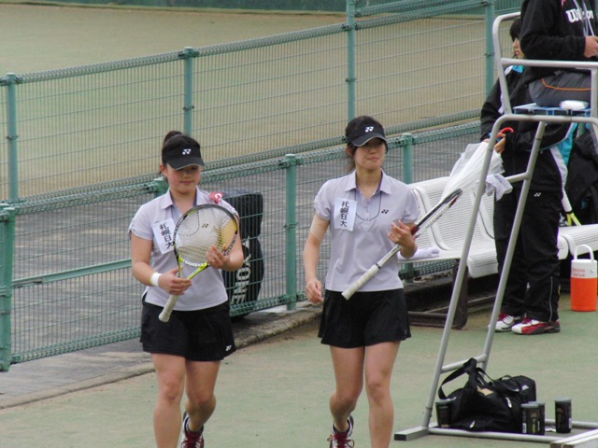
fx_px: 6323
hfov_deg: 5.4
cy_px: 224
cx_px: 299
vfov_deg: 4.1
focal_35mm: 366
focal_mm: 64.7
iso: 400
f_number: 4.7
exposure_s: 1/640
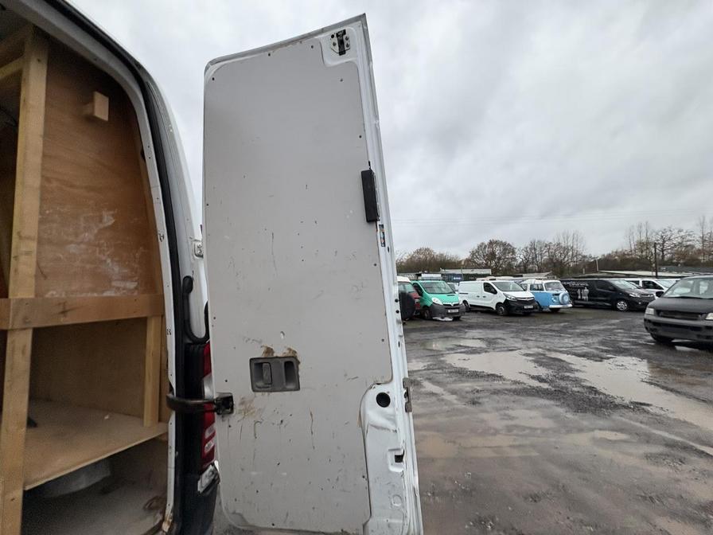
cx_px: 356
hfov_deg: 102.1
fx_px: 288
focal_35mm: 14
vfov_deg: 85.7
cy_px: 268
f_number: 2.2
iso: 250
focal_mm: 2.22
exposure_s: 1/60
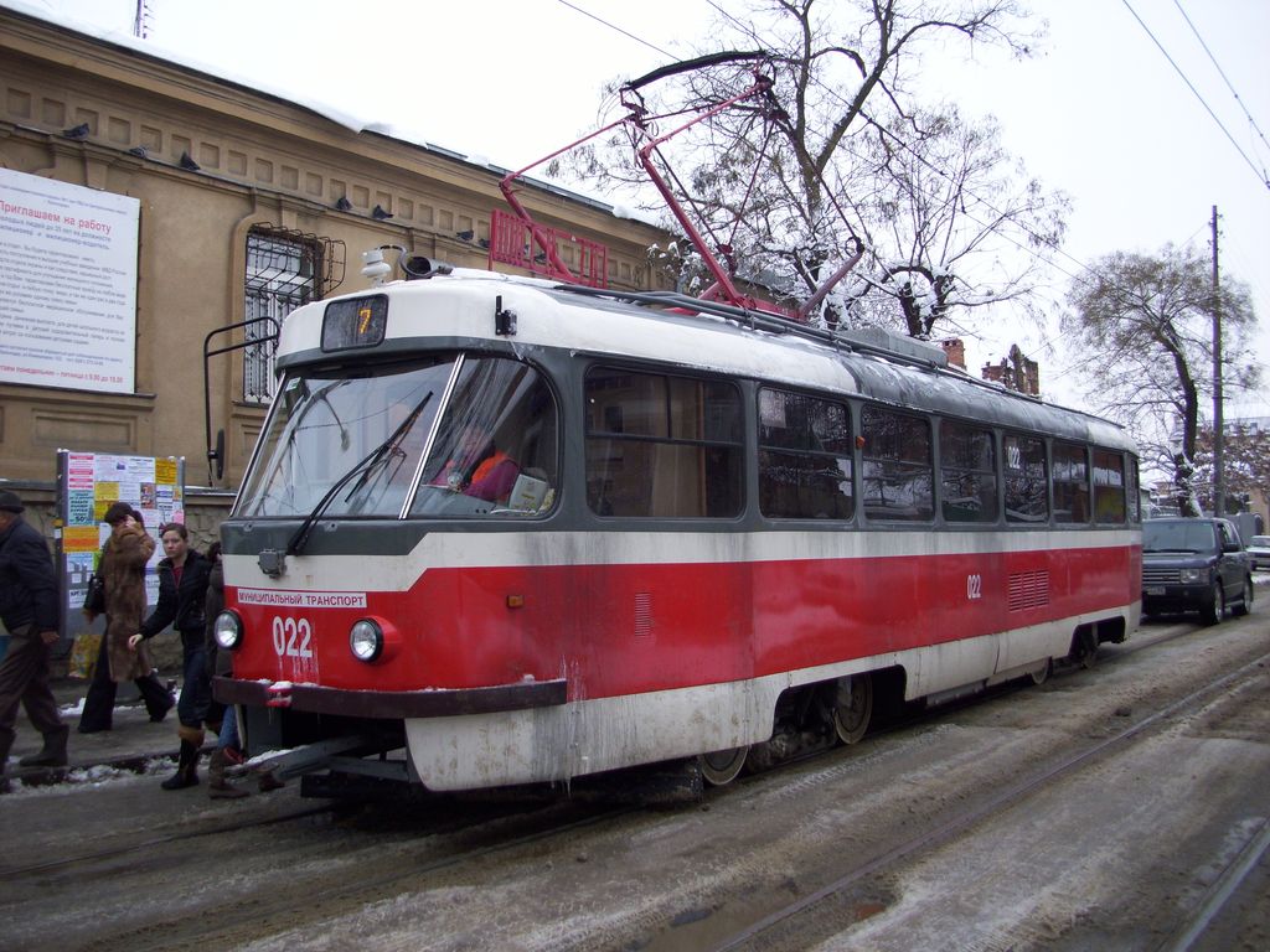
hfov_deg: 54.0
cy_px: 476
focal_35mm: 34
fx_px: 1247
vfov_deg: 41.8
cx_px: 635
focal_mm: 5.7
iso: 80
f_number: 2.9
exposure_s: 1/100
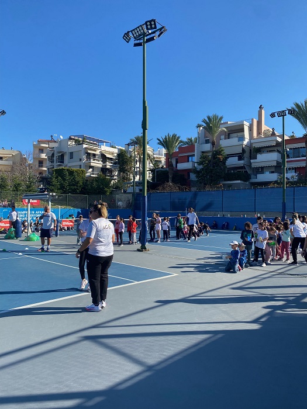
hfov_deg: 53.1
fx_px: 307
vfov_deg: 67.3
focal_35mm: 26
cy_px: 204
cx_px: 154
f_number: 1.8
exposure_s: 1/2028
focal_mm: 4.25
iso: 32
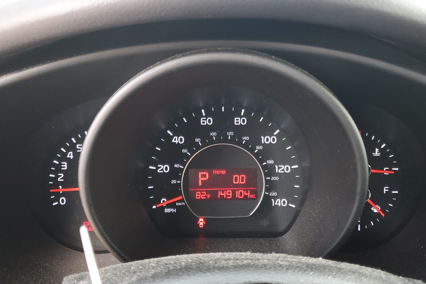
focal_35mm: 33
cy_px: 152
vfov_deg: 39.9
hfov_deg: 57.2
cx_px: 226
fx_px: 390
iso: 63
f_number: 1.5
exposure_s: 1/60.2
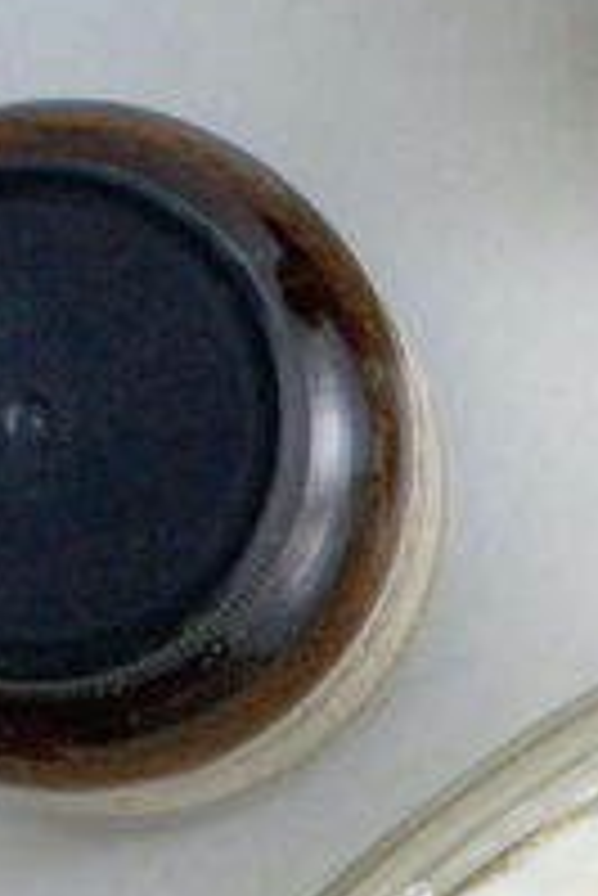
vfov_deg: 4.9
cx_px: 1367
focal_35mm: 407
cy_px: 2121
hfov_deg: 3.3
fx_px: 10123
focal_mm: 50
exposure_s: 1/160
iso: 200
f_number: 2.8
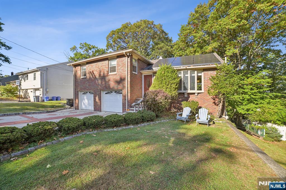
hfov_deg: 104.3
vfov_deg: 81.1
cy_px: 95
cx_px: 143
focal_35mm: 14
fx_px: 111
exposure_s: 1/500
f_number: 8
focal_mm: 14
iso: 800
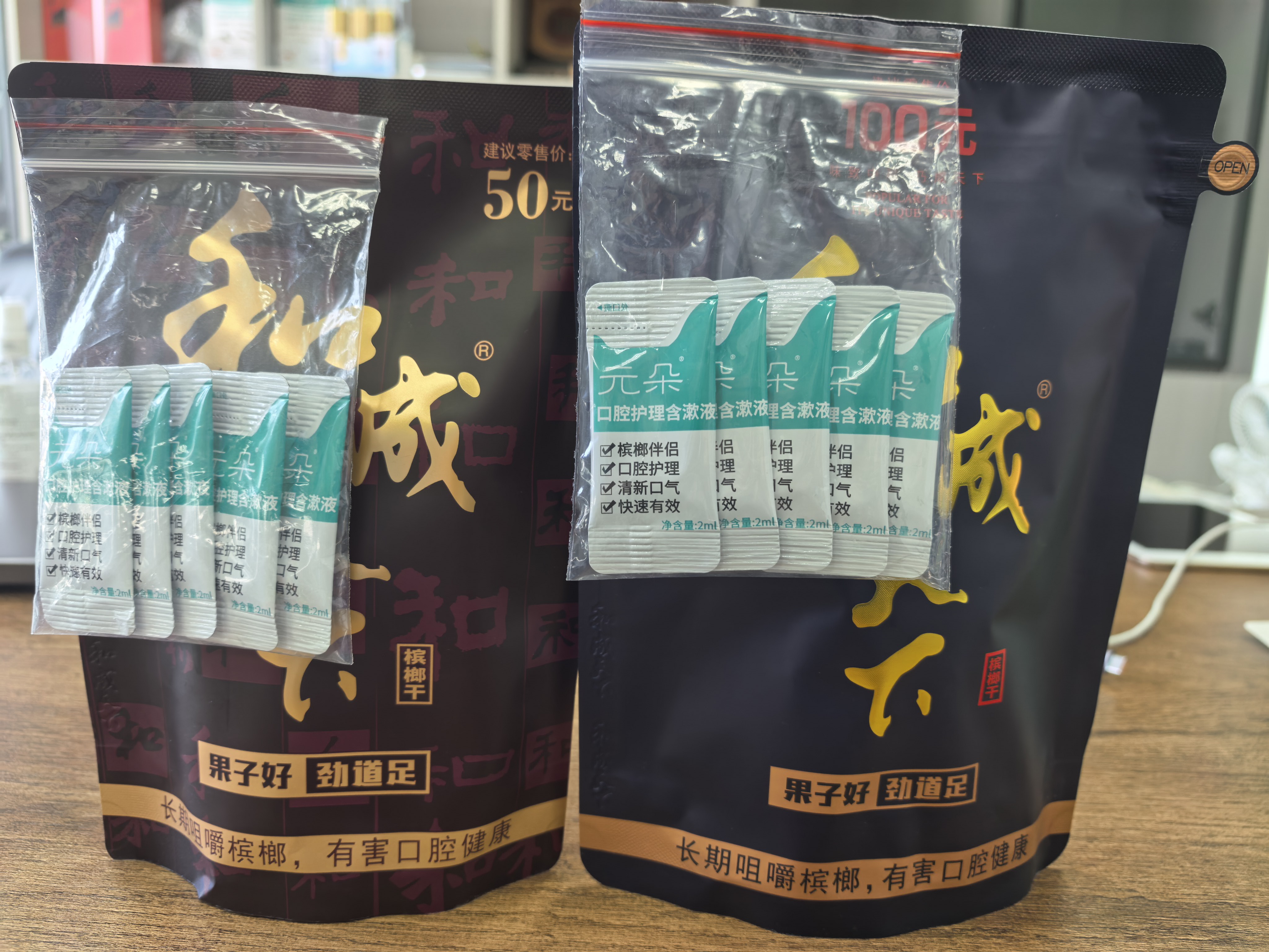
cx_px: 634
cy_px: 476
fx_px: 880
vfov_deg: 56.8
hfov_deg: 71.6
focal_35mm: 24
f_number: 2
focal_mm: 6.98
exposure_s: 1/50
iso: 125
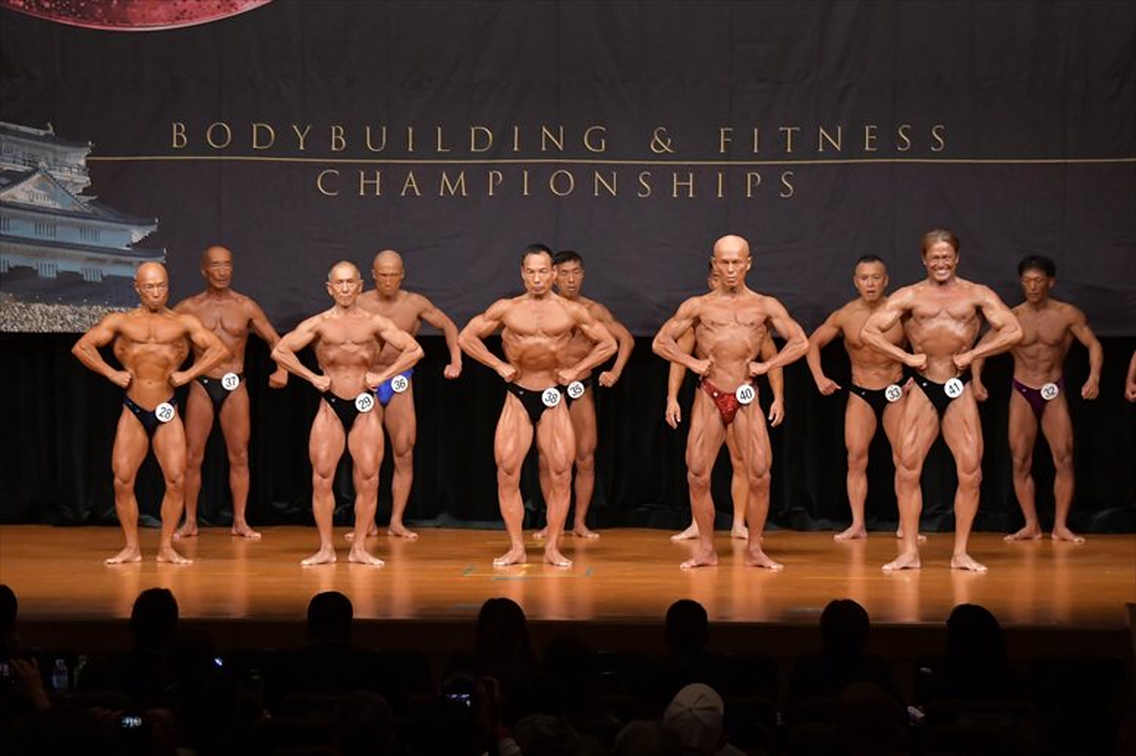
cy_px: 378
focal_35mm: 138
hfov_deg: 14.9
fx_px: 4353
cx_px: 568
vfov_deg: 9.9
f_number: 5.6
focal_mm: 92
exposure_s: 1/400
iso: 5000
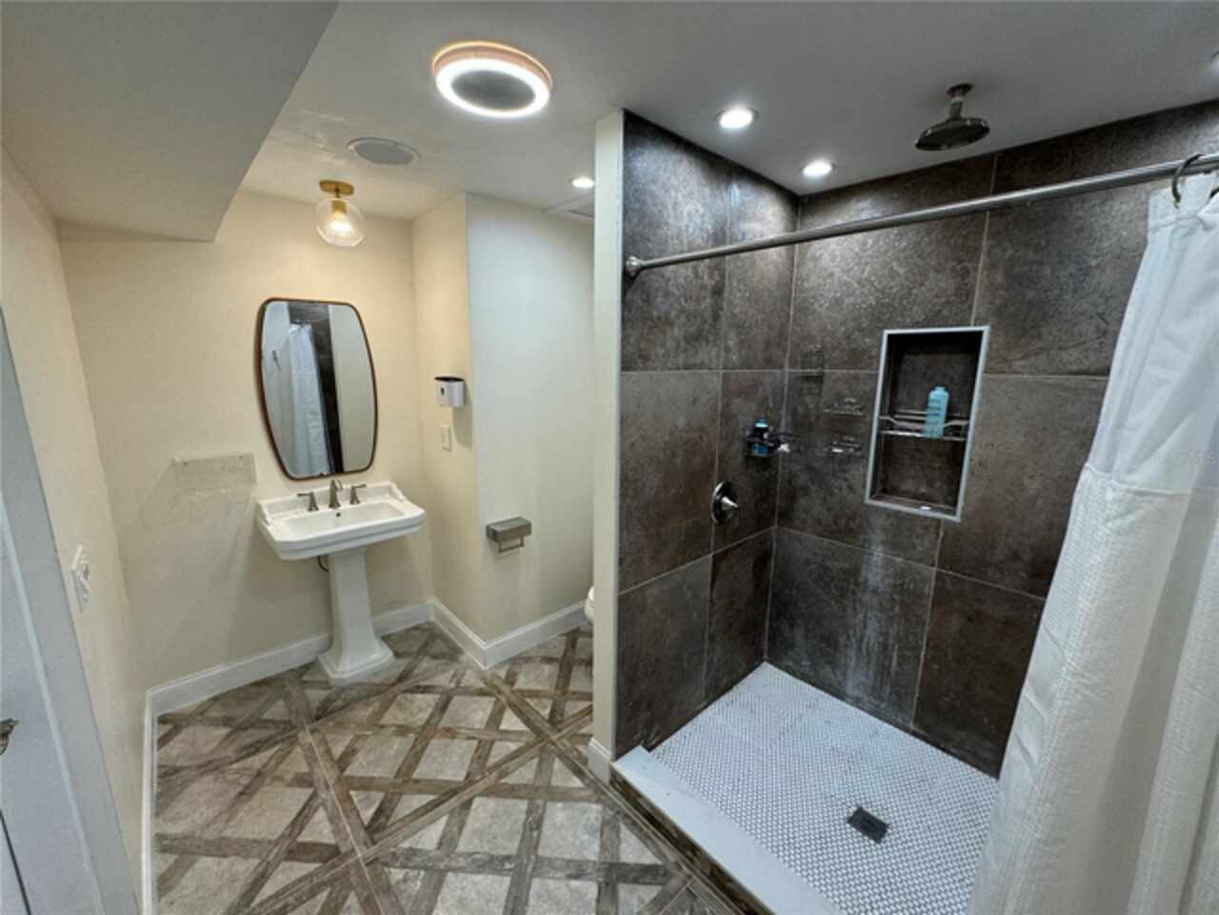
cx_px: 610
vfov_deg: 85.7
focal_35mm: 14
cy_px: 458
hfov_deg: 102.1
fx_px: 493
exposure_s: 1/120
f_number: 2.2
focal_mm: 2.22
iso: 125
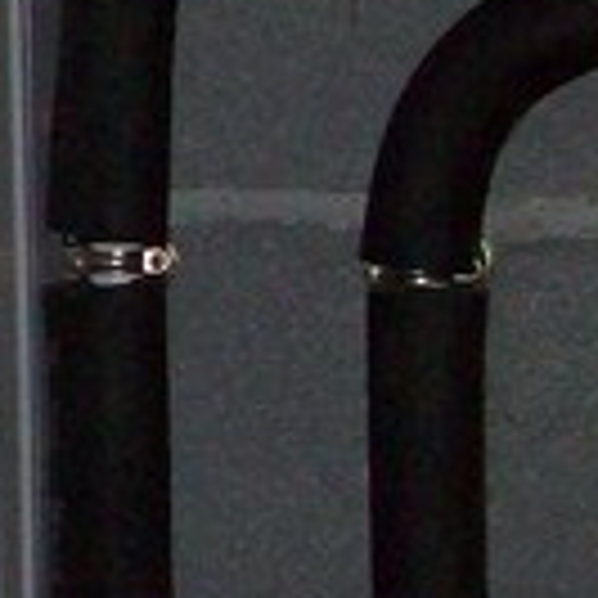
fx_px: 3499
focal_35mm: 179
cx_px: -468
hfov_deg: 9.3
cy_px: 189
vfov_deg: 9.8
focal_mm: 6
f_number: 2.7
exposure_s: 1/64
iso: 200
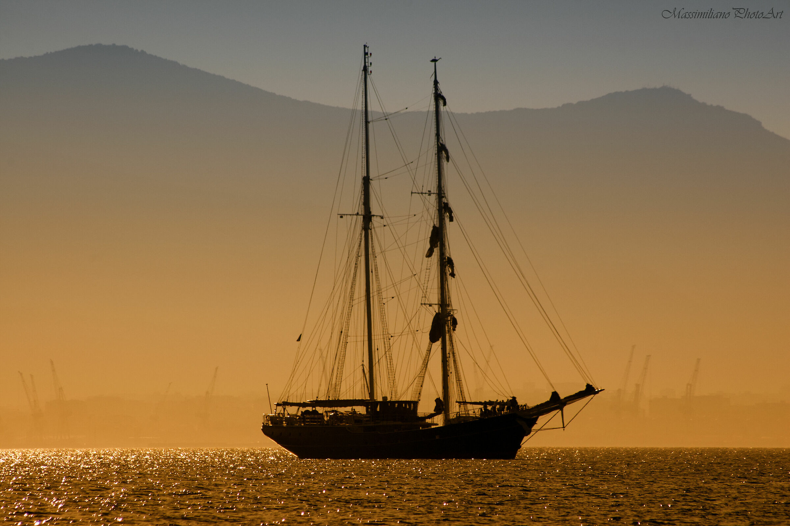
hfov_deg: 4.6
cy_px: 263
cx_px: 395
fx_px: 9867
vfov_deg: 3.0
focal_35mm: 450
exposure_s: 1/2500
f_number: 9
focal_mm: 300
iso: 200
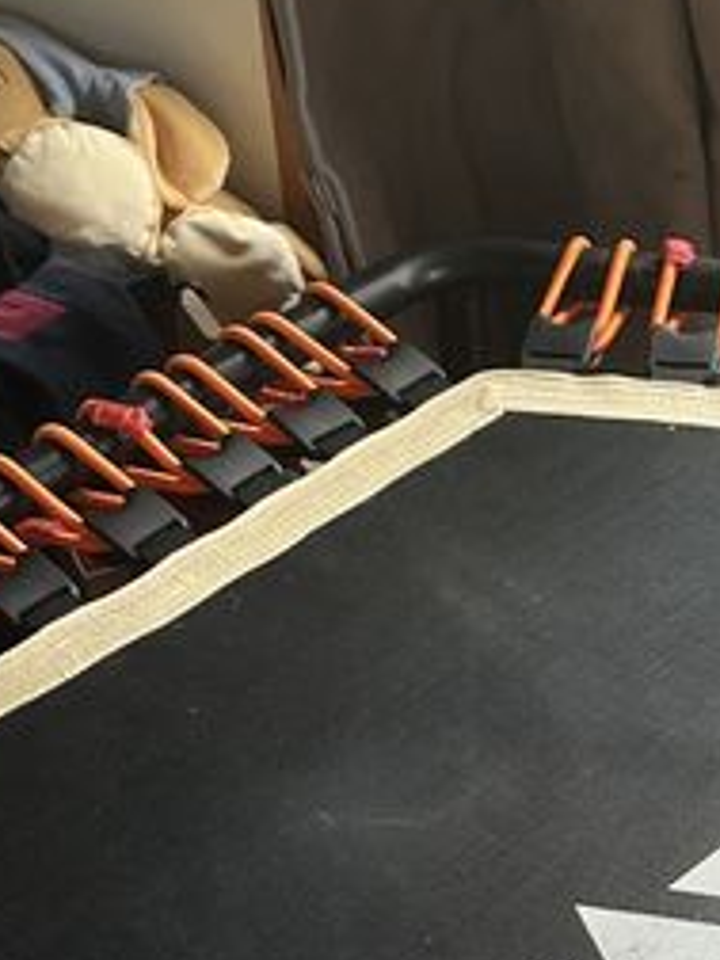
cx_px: 823
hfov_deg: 14.0
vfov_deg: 19.0
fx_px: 2856
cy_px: 632
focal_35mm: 103
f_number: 1.6
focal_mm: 5.1
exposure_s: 1/121
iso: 125
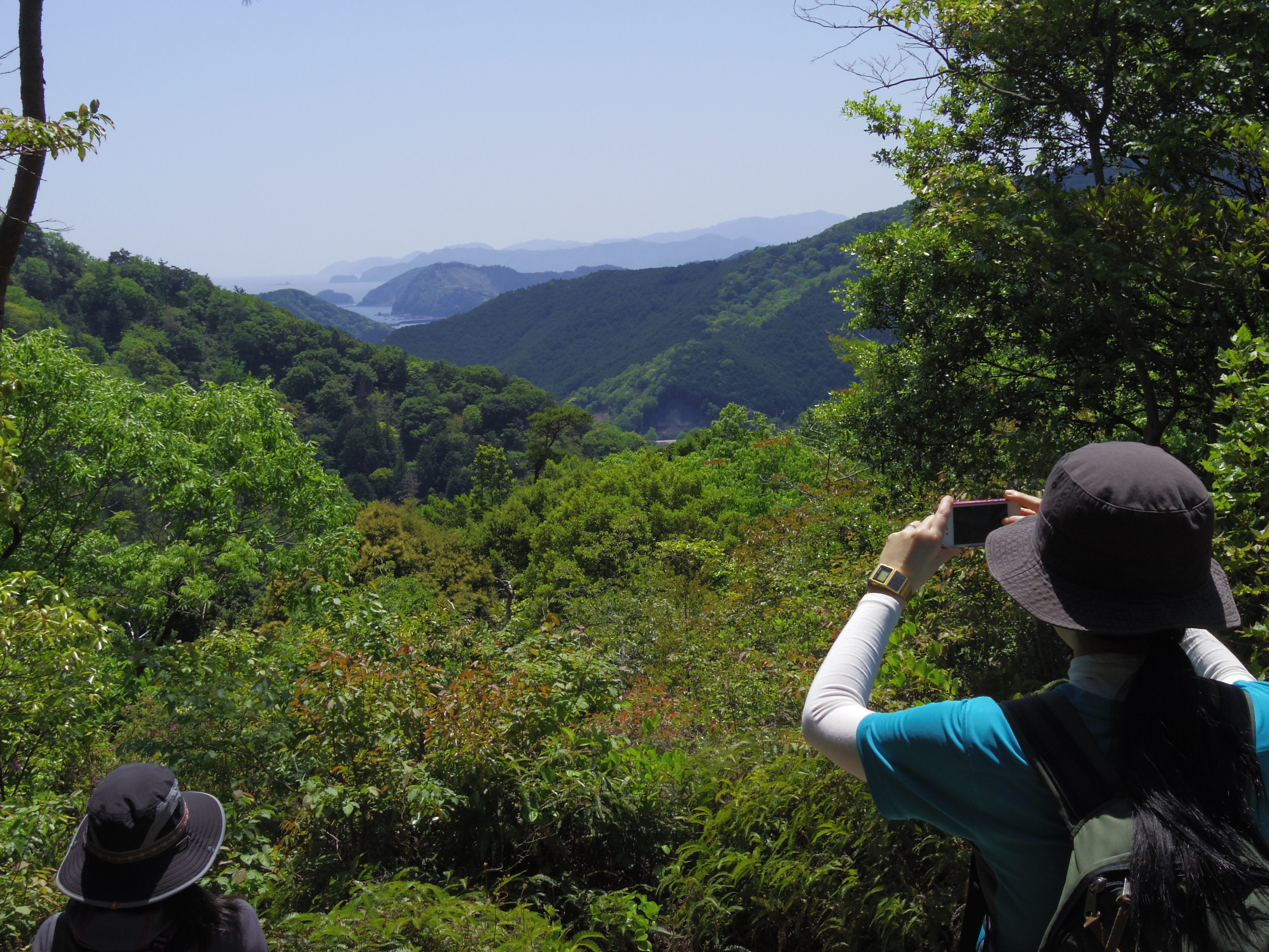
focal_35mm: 47
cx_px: 634
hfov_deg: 40.4
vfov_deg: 30.9
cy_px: 476
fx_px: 1723
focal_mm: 8.5
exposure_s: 1/1250
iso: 125
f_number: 4.5
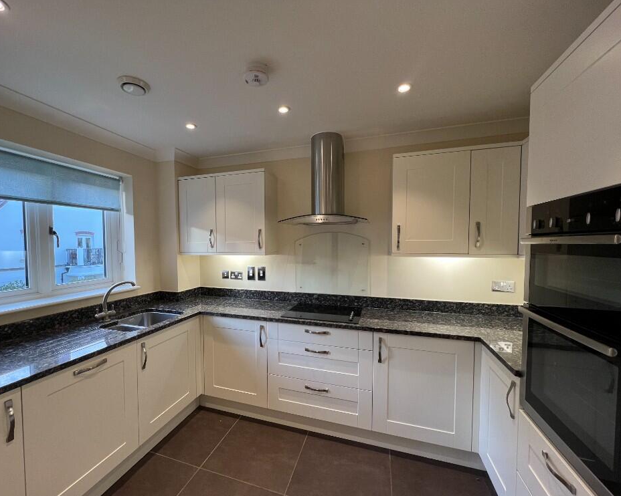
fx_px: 257
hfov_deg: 100.4
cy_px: 255
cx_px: 282
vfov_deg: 87.9
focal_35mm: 14
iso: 80
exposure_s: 1/100
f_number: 1.8
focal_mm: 1.57
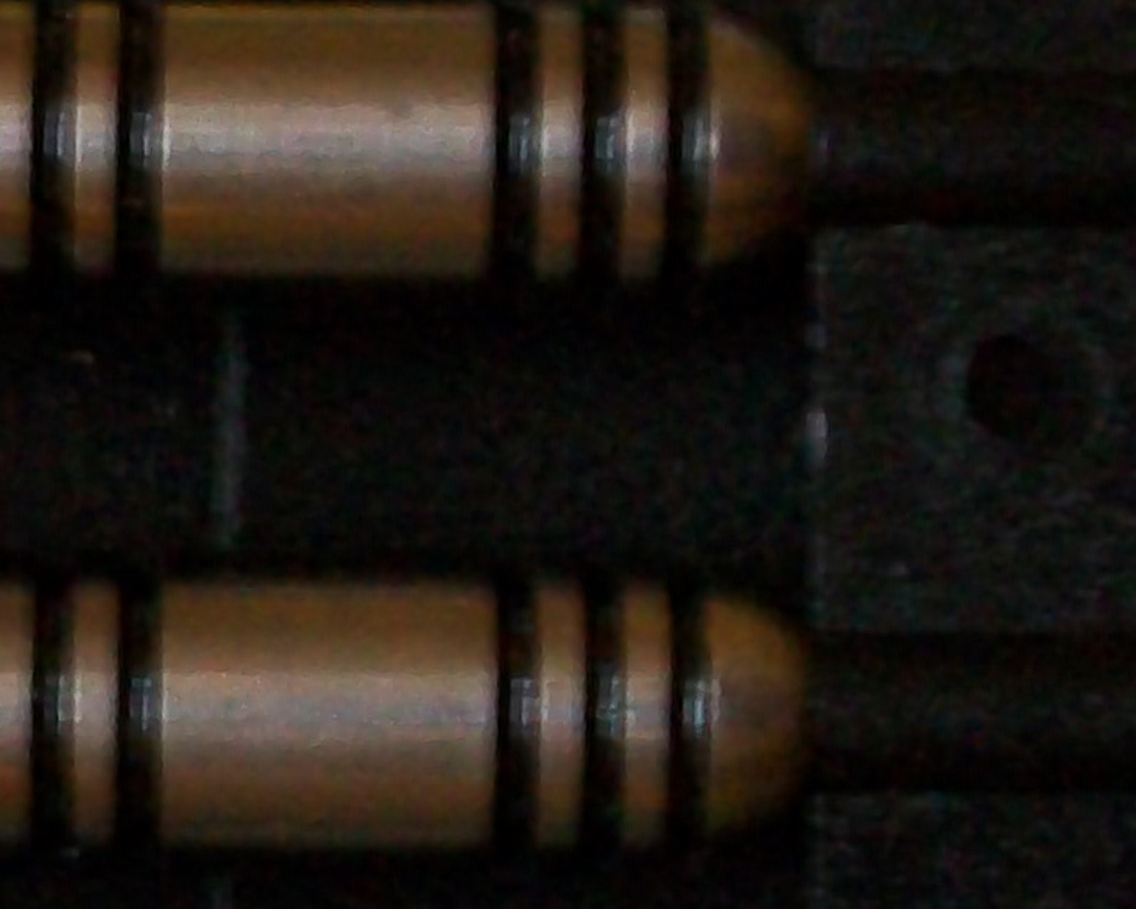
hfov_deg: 10.6
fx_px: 5985
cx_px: -362
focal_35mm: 178
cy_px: 778
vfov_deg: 8.7
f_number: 3.2
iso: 160
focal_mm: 7.1
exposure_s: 1/8
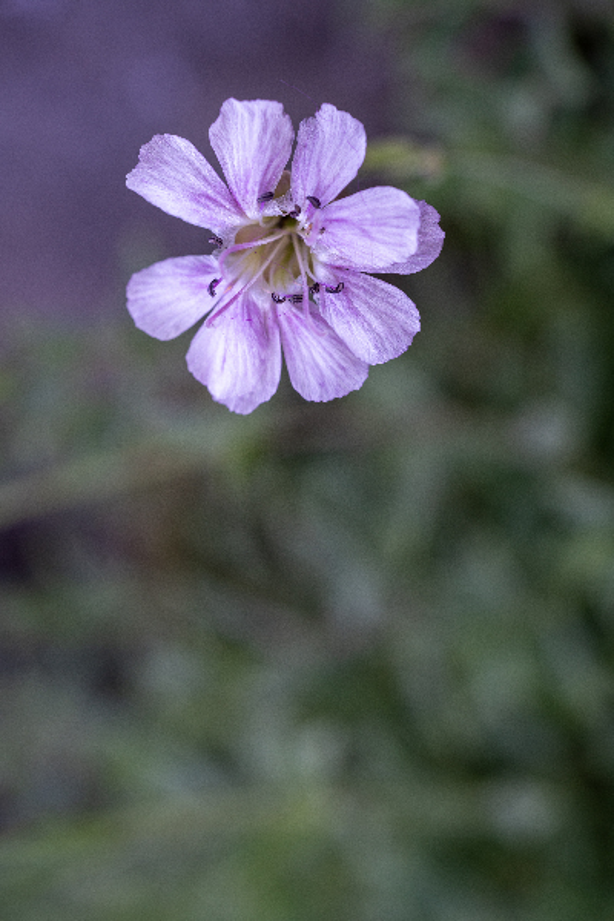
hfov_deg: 15.2
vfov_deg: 22.6
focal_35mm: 90
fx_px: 2302
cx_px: 307
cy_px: 460
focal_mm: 90
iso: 200
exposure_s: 1/40
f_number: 5.6
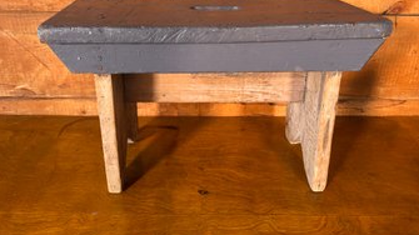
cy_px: 92
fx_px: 322
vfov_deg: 39.9
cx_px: 212
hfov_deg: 66.1
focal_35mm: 29
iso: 125
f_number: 1.5
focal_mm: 5.7
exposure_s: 1/95
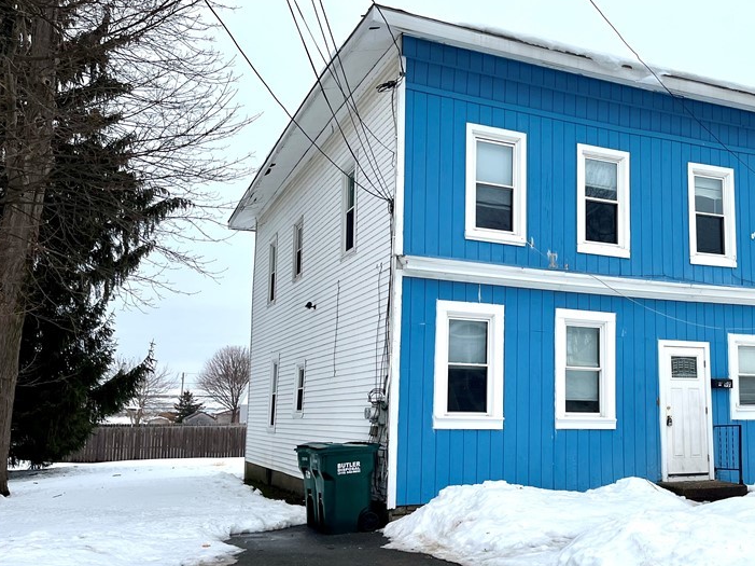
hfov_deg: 47.6
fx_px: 828
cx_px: 541
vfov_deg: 37.6
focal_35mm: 38
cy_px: 316
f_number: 1.6
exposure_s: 1/1151
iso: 50
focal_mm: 5.1
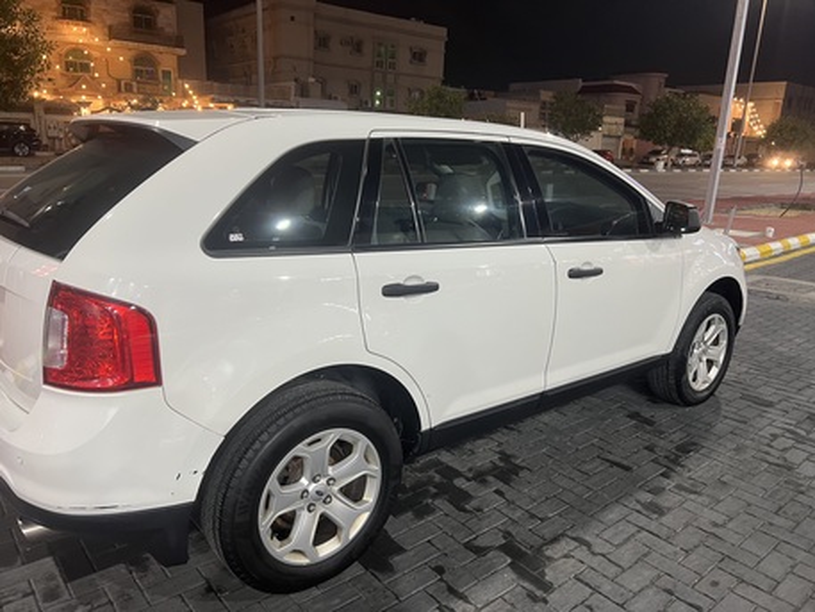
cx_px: 408
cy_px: 306
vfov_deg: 53.1
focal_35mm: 26
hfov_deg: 67.3
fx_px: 612
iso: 160
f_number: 1.5
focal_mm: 5.7
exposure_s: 1/60
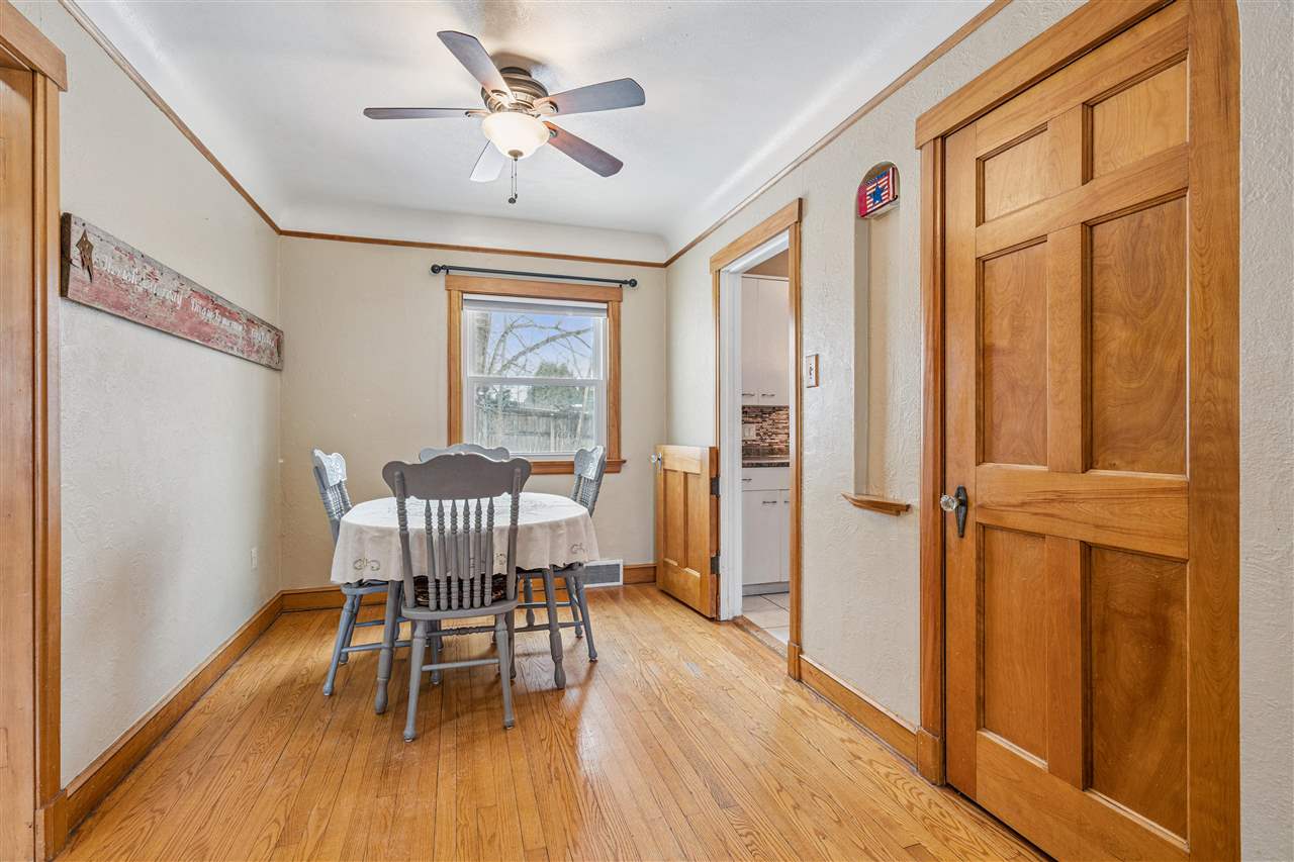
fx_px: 575
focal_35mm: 16
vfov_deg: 73.7
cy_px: 431
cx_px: 647
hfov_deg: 96.7
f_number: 8
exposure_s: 1/10
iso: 400
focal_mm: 16
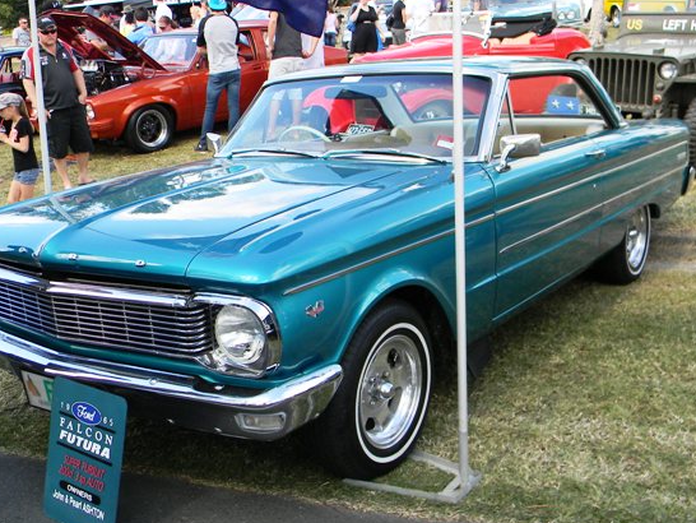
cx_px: 315
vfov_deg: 35.2
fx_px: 825
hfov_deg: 45.7
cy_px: 268
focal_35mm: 41
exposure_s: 1/207
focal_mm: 5
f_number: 3.5
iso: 80
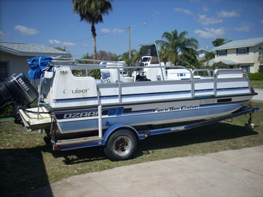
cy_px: 98
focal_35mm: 37
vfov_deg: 38.6
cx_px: 132
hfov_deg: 50.2
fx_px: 281
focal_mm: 6.2
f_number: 5.6
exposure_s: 1/420
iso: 64
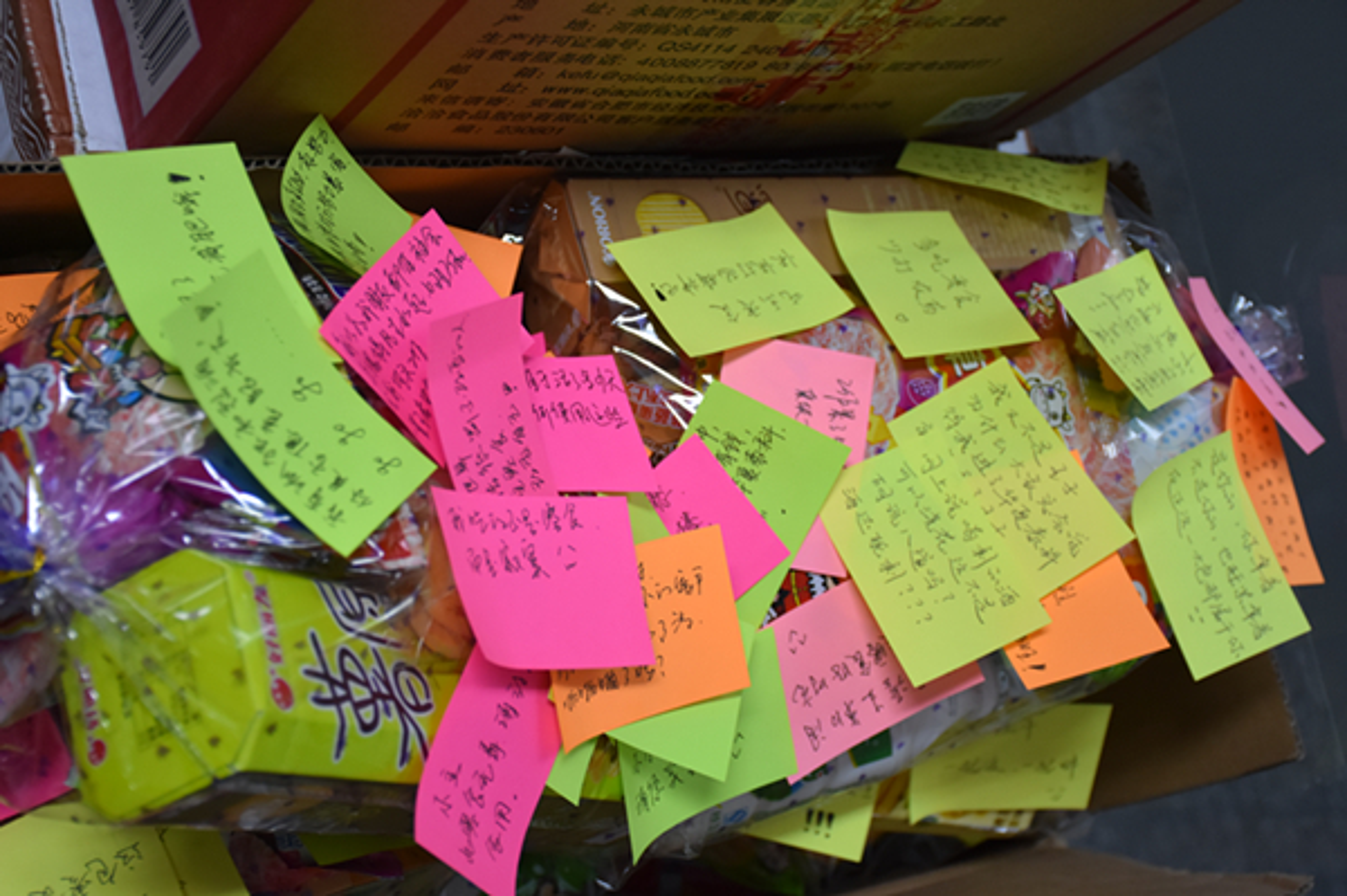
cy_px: 448
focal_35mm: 60
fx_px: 2243
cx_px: 674
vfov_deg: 22.6
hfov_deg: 33.4
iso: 800
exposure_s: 1/40
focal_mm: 40
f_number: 4.5
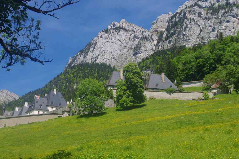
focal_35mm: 52
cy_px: 80
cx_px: 120
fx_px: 349
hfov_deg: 37.9
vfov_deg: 25.8
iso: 200
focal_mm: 35
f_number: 11
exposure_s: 1/80
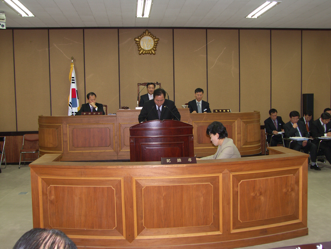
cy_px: 124
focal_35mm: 35
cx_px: 166
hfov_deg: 52.6
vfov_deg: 40.7
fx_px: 335
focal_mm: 9
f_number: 2.5
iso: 100
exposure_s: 1/40
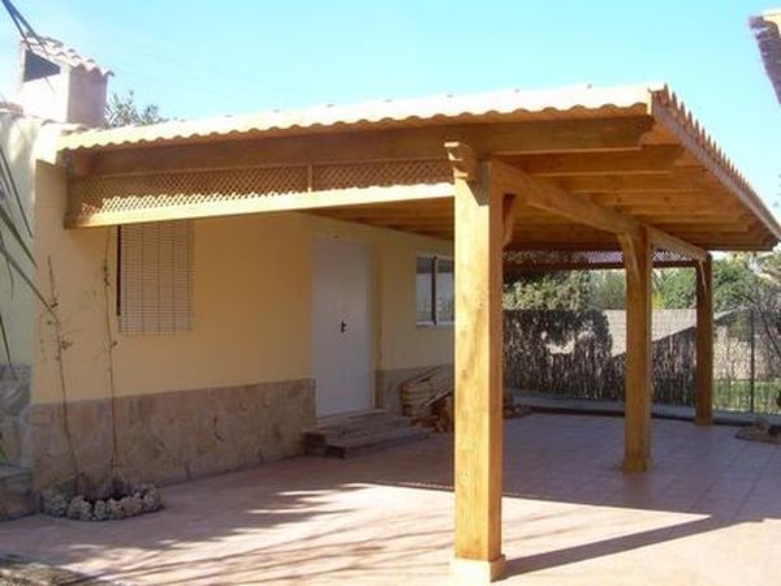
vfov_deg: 37.7
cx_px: 390
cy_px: 293
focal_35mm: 38
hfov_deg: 49.0
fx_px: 857
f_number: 4.6
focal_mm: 6.3
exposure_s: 1/162
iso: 50
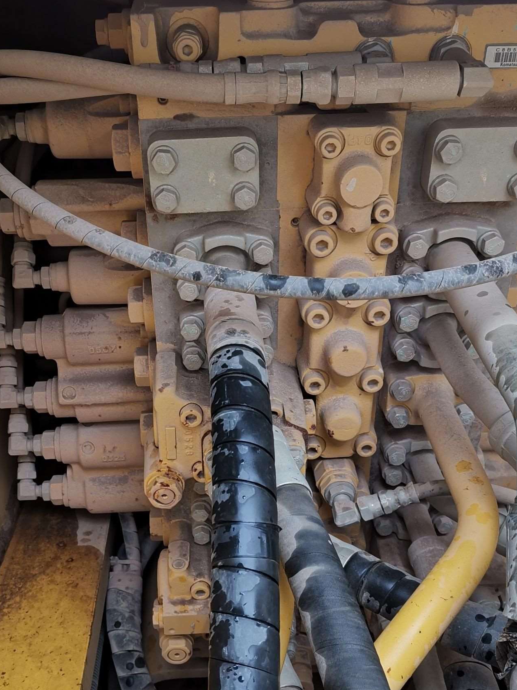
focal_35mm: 41
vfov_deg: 45.7
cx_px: 234
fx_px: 817
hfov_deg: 35.1
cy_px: 385
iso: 50
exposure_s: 1/133
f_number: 1.8
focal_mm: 4.75
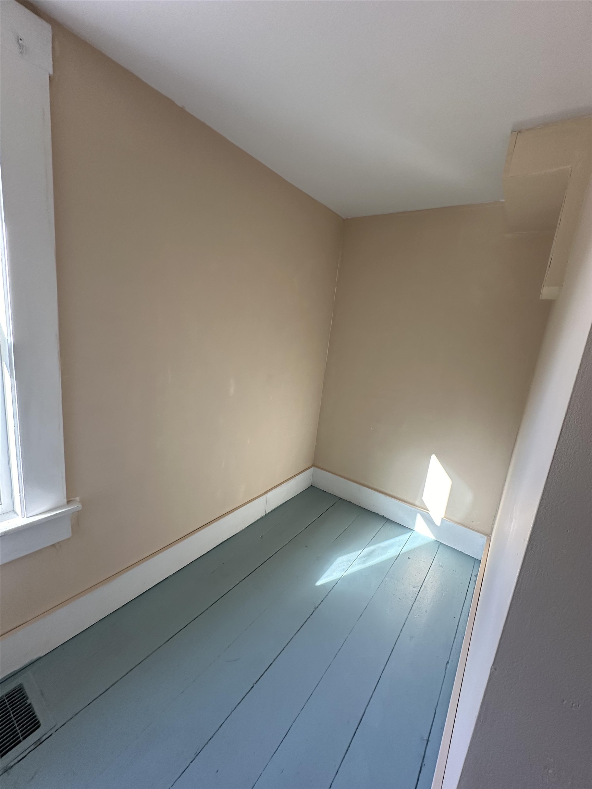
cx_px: 296
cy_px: 394
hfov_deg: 85.7
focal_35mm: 14
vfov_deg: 102.1
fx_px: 319
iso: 125
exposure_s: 1/99
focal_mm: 2.22
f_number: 2.2
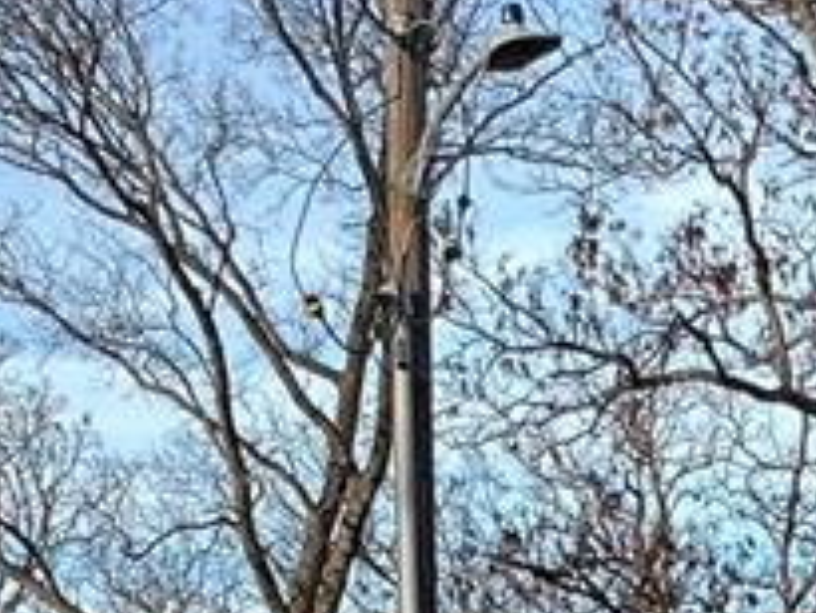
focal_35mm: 145
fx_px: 3420
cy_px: 1501
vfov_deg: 9.1
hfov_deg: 13.4
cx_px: 884
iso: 25
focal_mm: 3
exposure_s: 1/514
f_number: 1.8
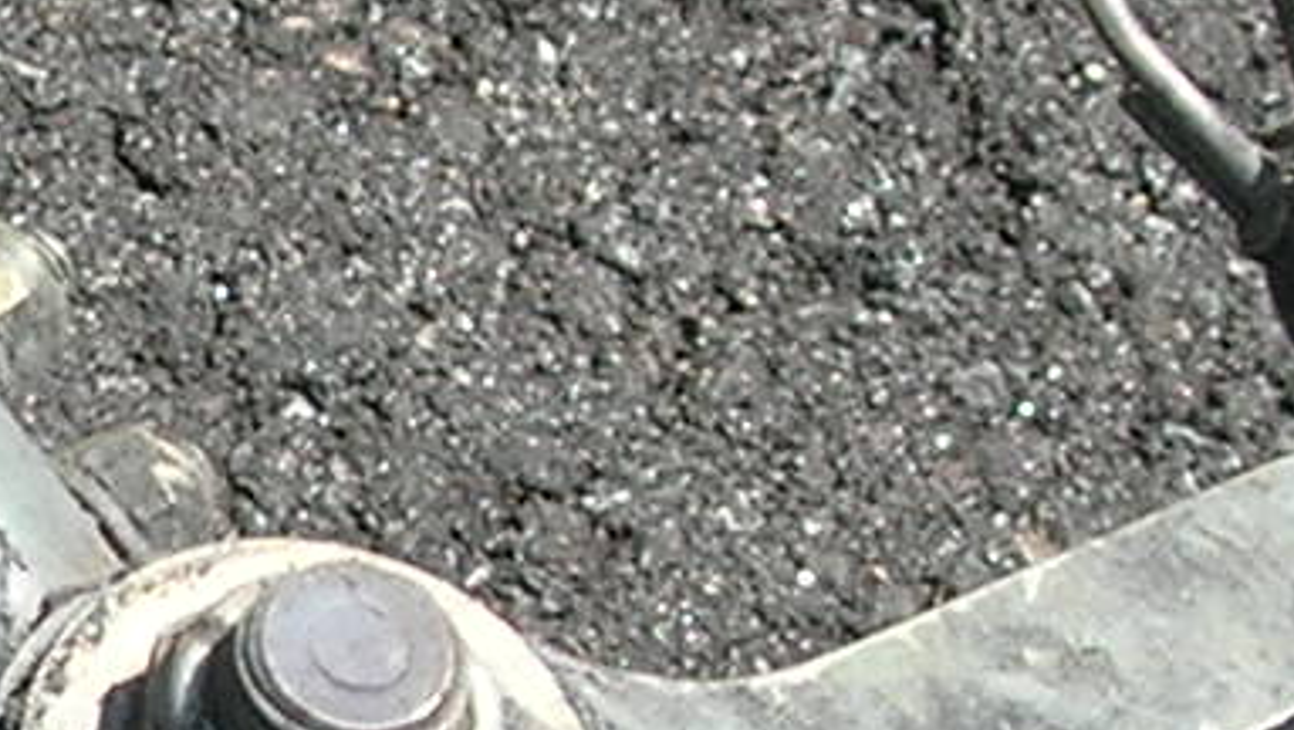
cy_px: 517
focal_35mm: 280
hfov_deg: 7.6
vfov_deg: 4.3
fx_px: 9613
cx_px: -395
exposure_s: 1/286
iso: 64
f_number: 4.8
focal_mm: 7.8
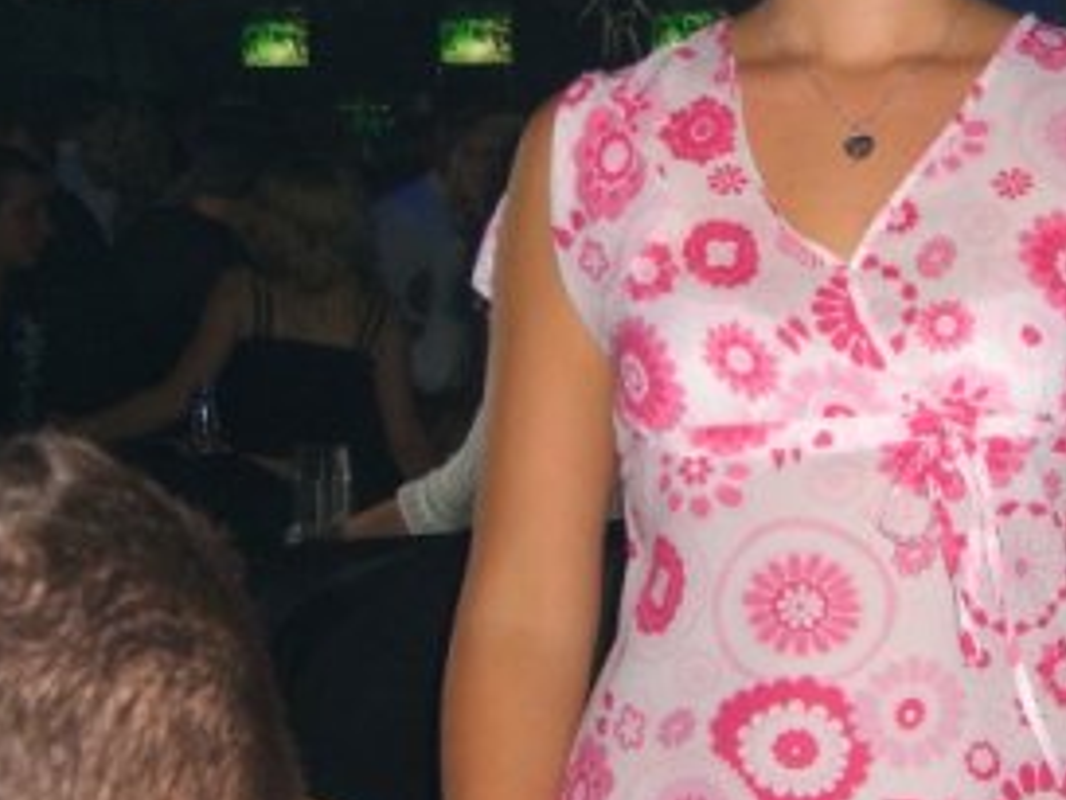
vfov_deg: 14.6
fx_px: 3112
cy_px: 265
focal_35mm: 101
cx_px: 941
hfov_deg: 19.1
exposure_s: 1/60
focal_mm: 9.5
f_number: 3.1
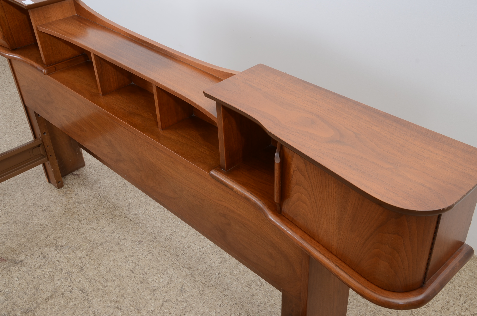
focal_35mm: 39
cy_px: 158
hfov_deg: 49.6
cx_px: 238
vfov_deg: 34.1
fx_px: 516
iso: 125
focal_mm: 26
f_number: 10
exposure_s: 1/80
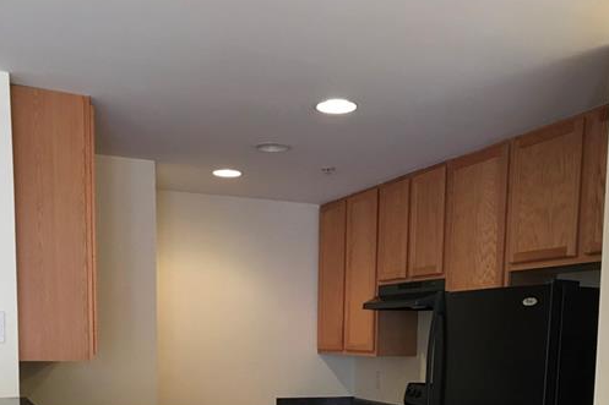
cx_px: 308
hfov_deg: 43.6
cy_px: 438
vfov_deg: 27.5
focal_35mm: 45
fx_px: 761
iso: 40
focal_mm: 3.99
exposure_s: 1/15
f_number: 1.8
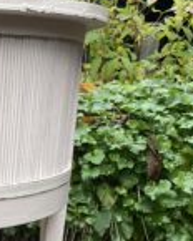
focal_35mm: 89
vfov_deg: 20.8
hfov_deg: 15.0
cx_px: -158
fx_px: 635
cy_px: 241
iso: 125
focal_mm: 4.25
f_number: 1.8
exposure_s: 1/111
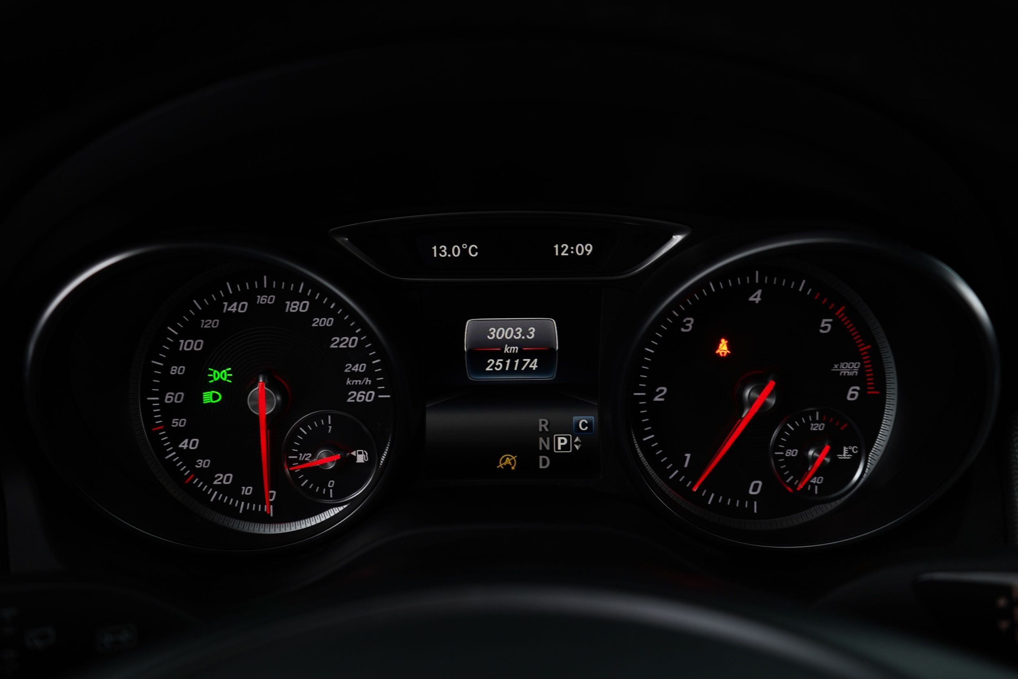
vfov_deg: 40.0
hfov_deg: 57.2
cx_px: 509
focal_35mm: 33
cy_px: 340
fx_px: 933
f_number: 5
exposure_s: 1/10
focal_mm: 33
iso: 800
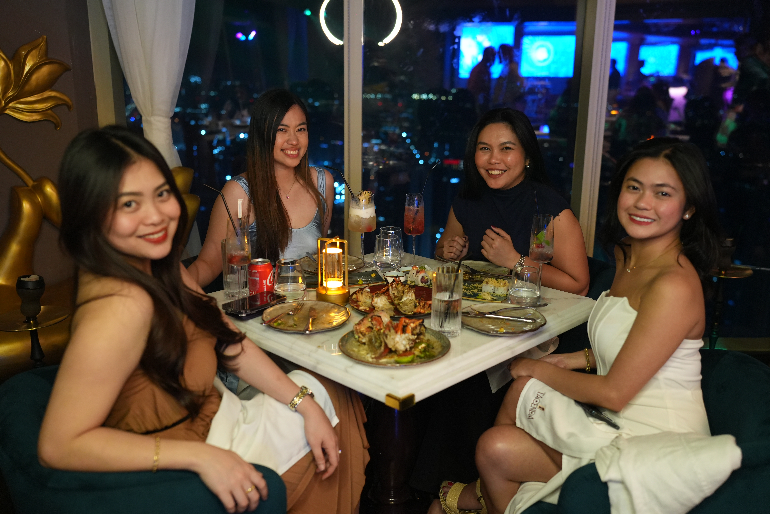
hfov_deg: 54.4
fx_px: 749
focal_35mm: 35
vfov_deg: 37.9
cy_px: 257
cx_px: 385
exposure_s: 1/125
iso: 2500
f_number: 2.5
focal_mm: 35
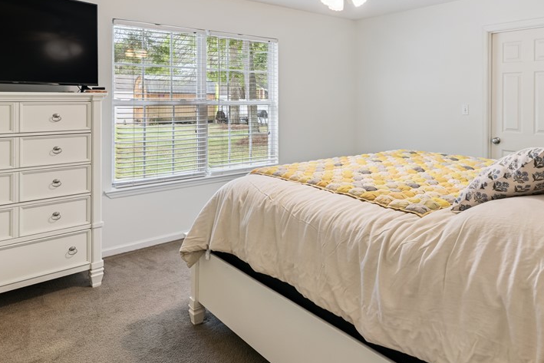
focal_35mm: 26
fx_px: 393
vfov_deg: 48.4
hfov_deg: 69.1
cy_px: 109
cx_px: 309
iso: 250
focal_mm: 17
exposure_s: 1/15
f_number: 8
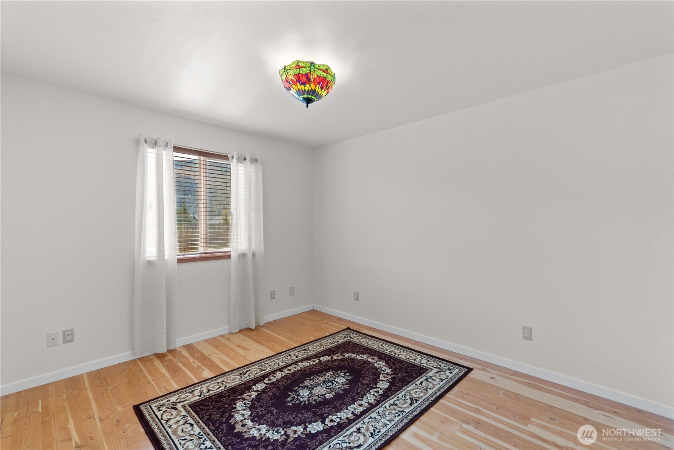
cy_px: 225
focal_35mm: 15
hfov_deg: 100.4
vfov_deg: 77.4
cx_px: 337
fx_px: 281
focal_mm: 15
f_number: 7.1
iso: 200
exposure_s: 1/13
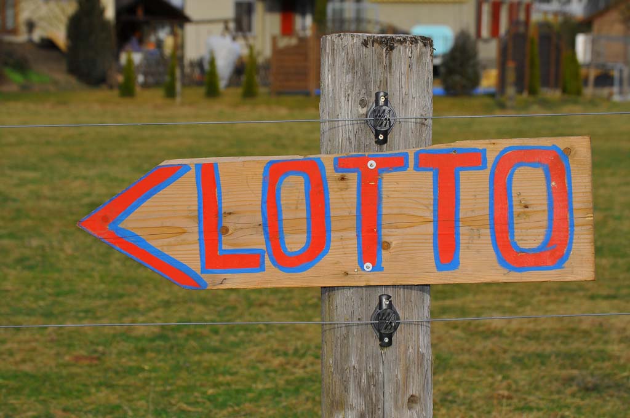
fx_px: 2228
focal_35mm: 128
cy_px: 209
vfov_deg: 10.7
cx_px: 315
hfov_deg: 16.1
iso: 200
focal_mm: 85
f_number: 8
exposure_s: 1/250
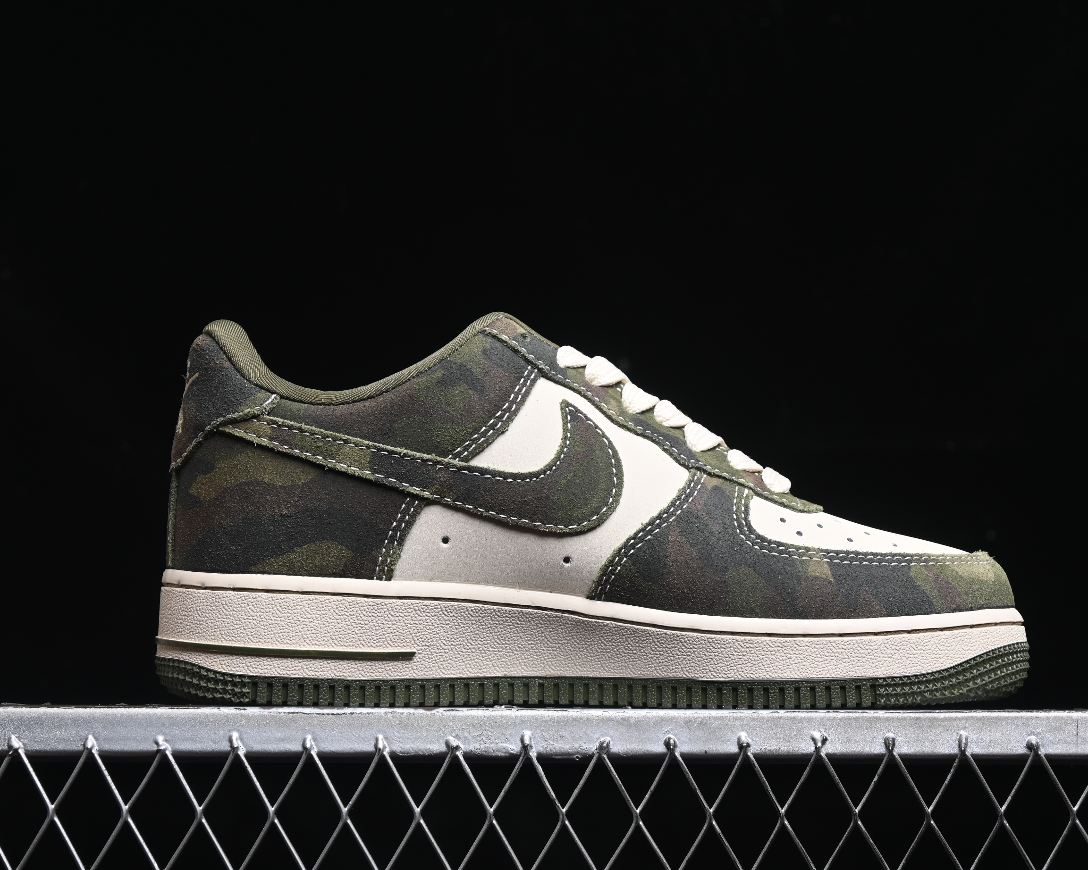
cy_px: 437
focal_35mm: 85
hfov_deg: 22.5
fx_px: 2737
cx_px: 583
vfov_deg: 18.1
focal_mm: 50
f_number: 6.3
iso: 160
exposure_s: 1/60
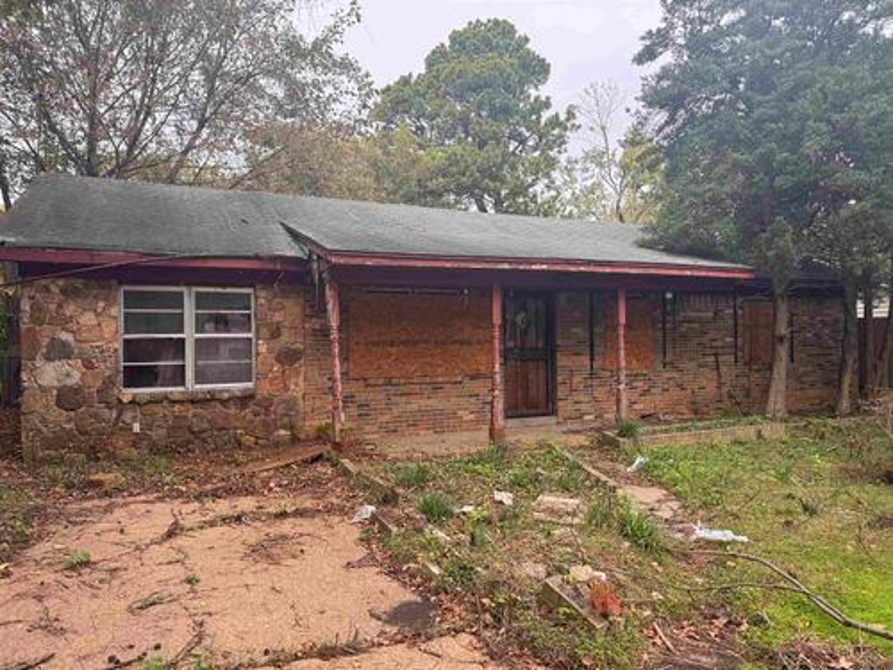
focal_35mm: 24
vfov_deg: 56.8
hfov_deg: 71.6
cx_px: 446
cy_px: 335
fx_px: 619
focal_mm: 6.76
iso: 80
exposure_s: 1/358
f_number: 1.78
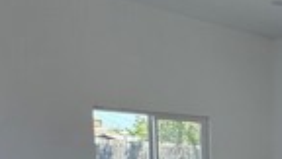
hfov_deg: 27.7
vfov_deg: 15.6
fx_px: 508
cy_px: 273
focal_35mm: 68
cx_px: 325
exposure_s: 1/113
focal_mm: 2.22
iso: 40
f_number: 2.2
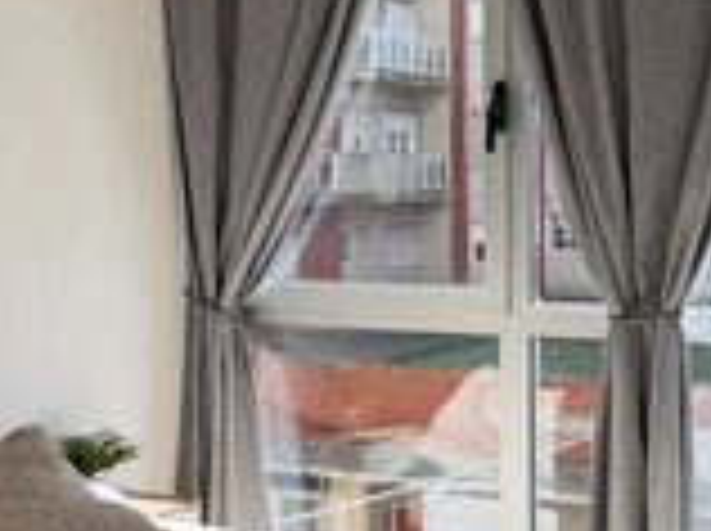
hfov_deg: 29.0
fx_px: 1374
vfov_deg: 21.8
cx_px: 410
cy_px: 320
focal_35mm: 67
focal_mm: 6.76
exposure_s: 1/1032
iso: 80
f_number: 1.78
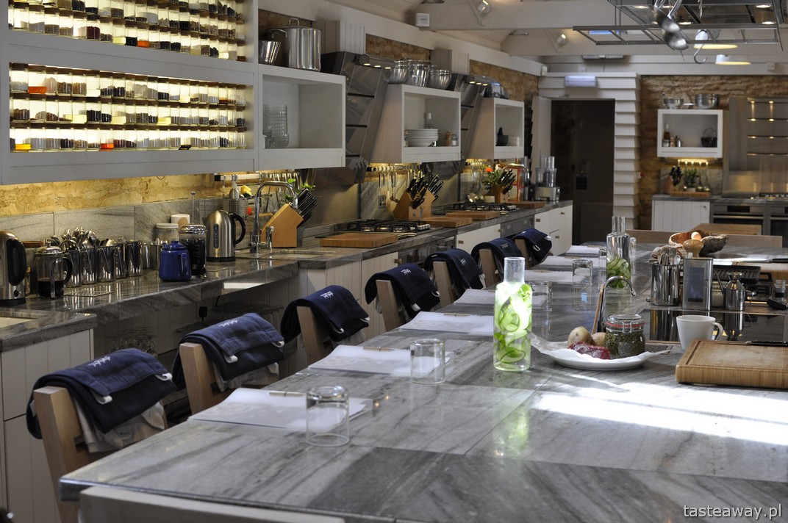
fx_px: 1148
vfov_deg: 25.7
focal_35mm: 52
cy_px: 262
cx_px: 394
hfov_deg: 37.9
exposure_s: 1/125
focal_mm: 35
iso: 400
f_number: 5.6
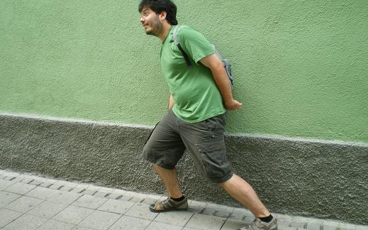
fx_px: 411
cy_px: 121
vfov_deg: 31.2
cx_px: 185
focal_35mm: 41
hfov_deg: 48.2
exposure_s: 1/50
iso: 64
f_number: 3.1
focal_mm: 6.3
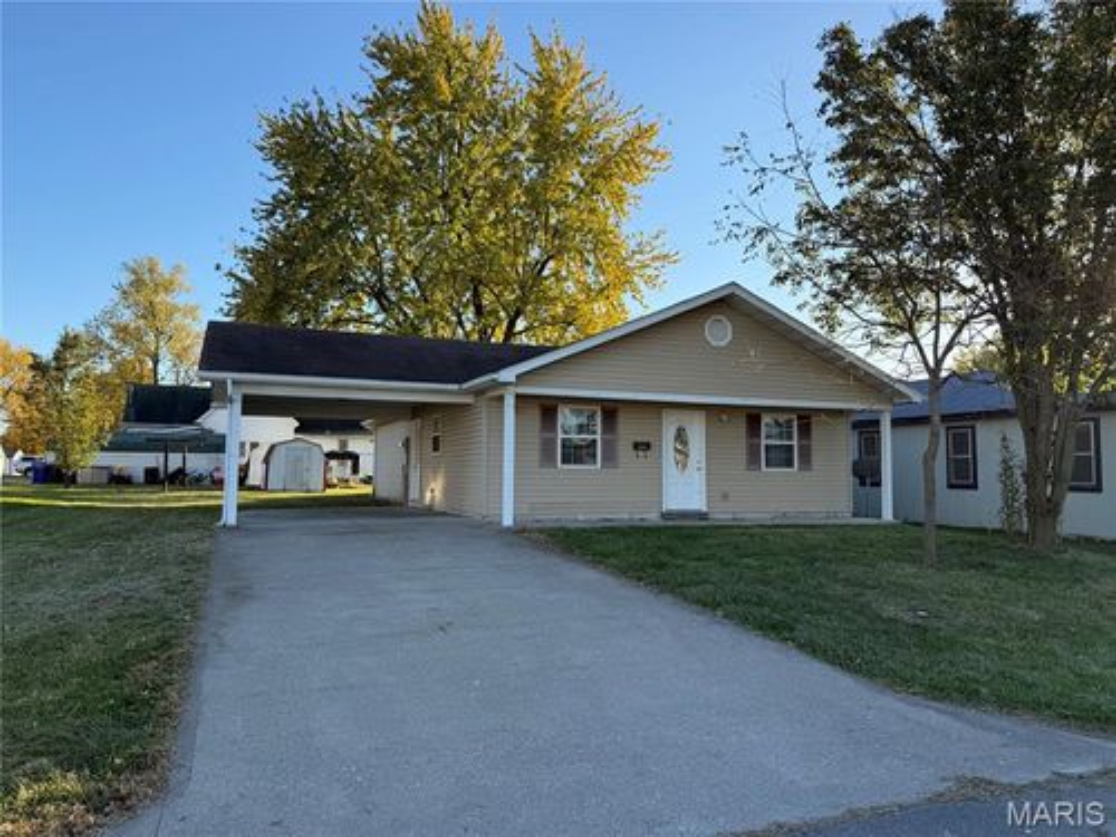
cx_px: 558
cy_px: 418
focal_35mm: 24
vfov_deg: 56.8
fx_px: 774
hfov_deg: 71.6
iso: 100
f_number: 1.78
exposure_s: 1/1727
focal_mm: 6.76
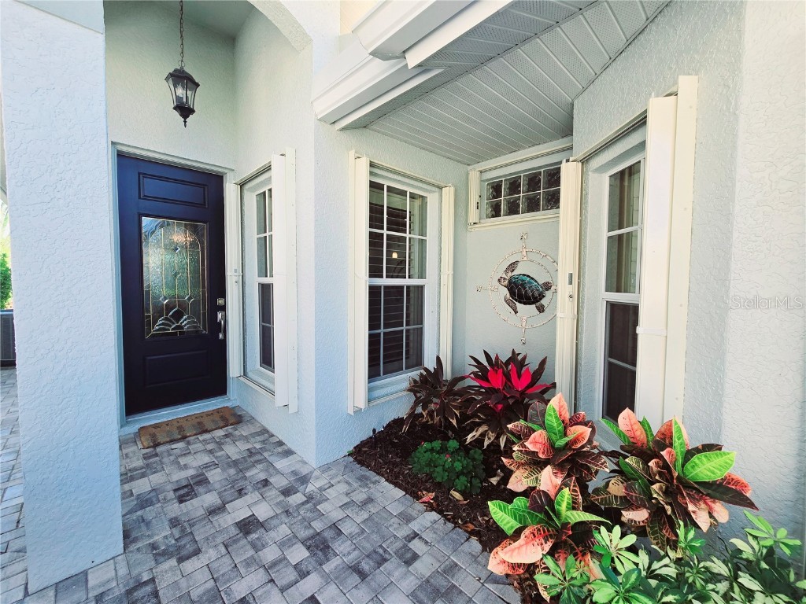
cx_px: 403
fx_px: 303
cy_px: 302
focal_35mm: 13
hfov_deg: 106.2
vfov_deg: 89.9
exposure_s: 1/204
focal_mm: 2.2
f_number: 2.2
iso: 50
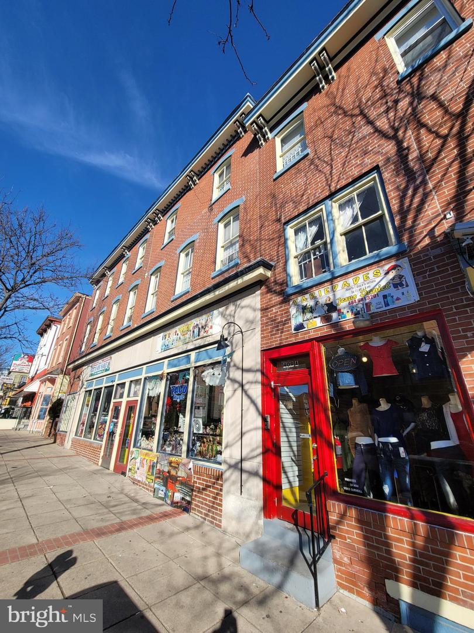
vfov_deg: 106.2
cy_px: 316
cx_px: 237
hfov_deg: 89.9
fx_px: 237
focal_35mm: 13
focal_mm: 2.2
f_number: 2.2
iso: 64
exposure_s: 1/1672
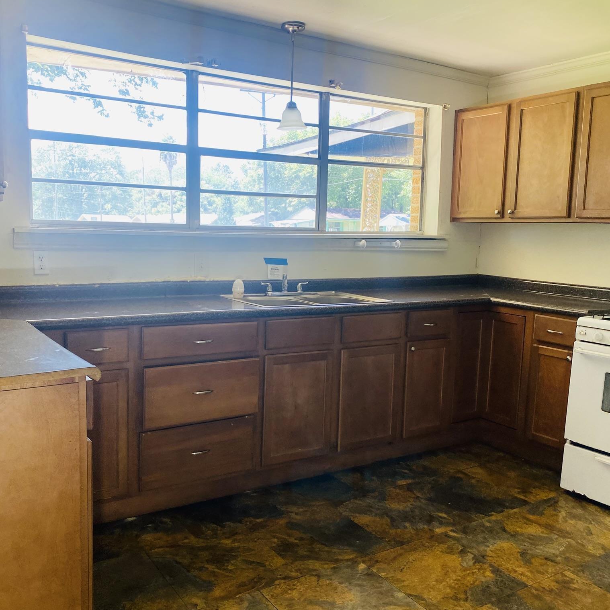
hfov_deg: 52.5
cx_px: 283
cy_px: 303
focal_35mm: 31
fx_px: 618
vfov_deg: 52.5
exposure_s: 1/121
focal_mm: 4.25
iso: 64
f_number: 1.8
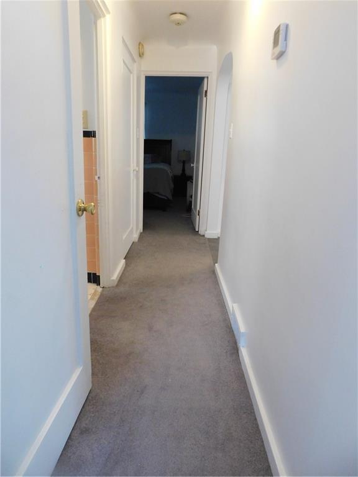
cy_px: 238
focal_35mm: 23
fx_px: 317
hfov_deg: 58.9
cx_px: 179
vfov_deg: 73.9
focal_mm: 4
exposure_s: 1/8
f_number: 3
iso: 400
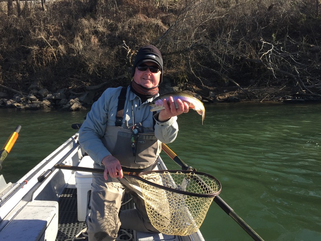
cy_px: 120
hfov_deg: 61.7
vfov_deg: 48.2
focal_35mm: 29
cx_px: 160
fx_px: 269
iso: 32
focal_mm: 4.15
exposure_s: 1/682
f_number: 2.2
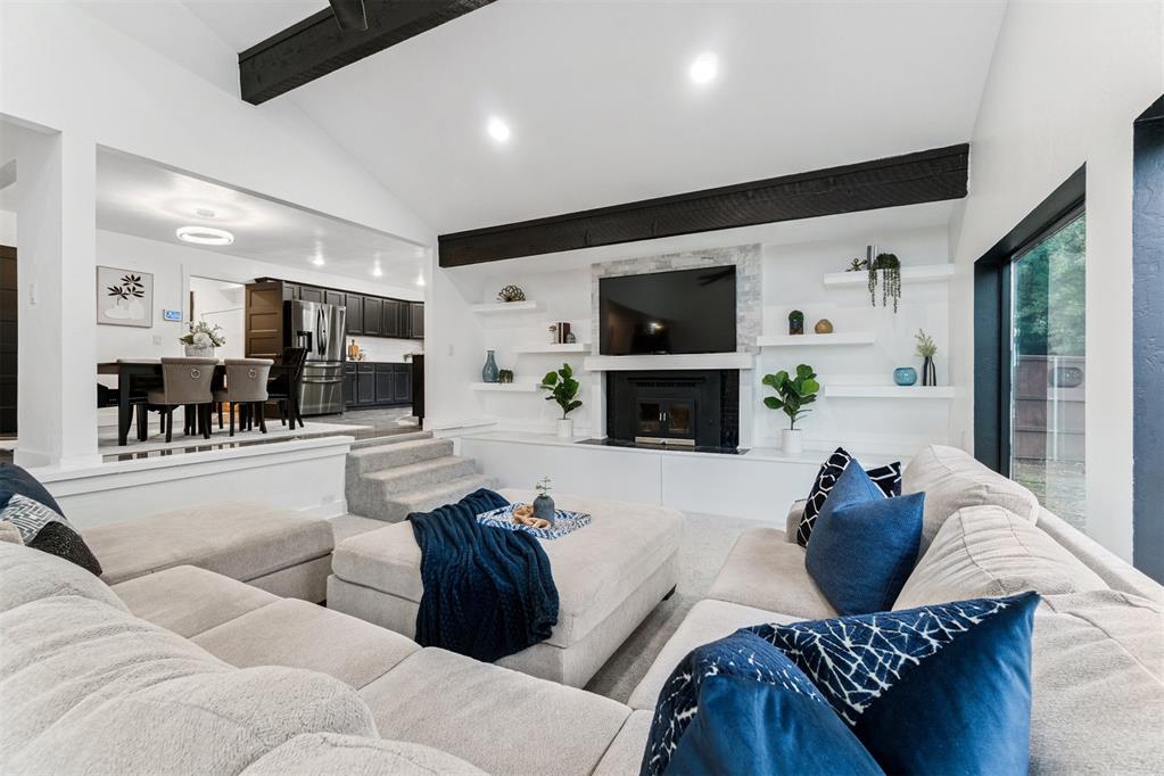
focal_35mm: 15
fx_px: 485
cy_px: 388
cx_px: 582
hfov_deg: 100.4
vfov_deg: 77.3
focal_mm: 10
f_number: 6.3
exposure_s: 1/15
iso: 200
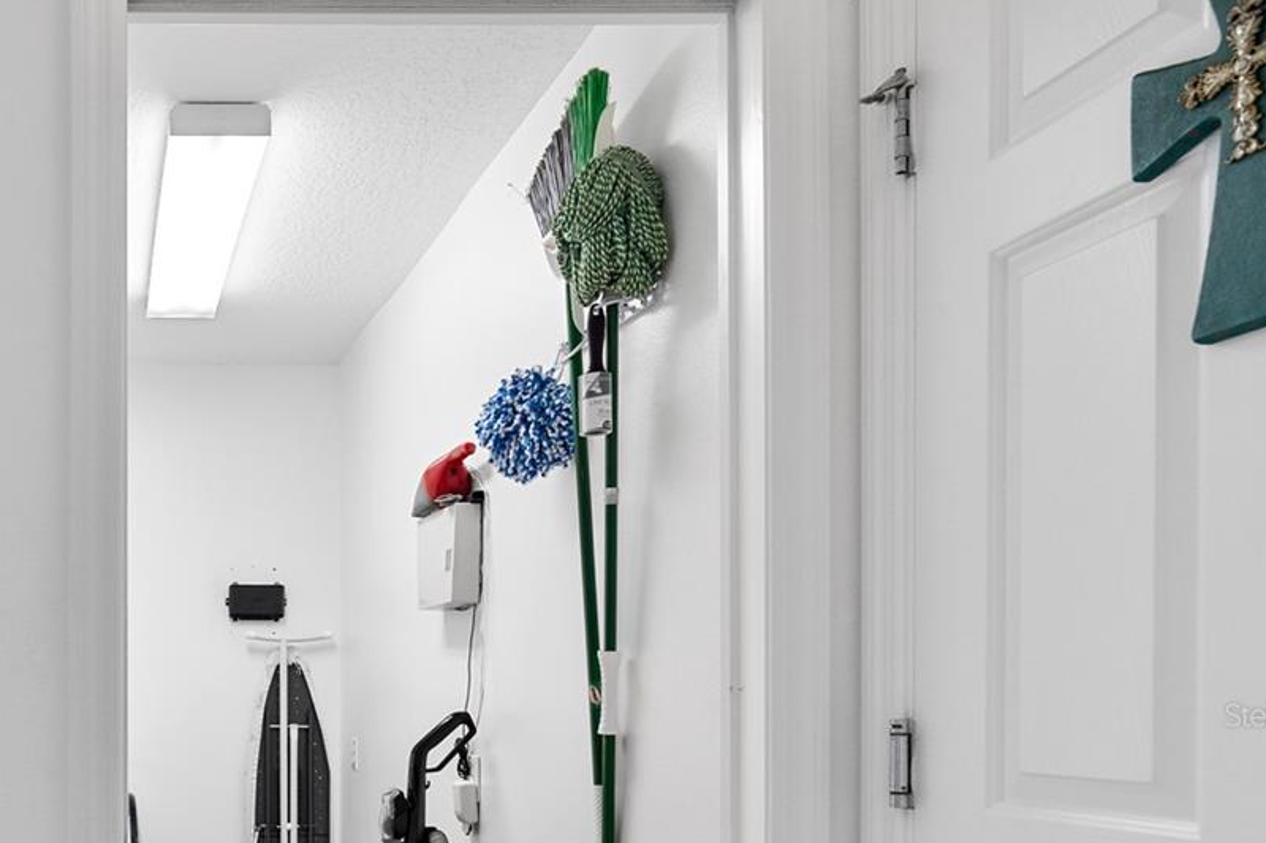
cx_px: 100
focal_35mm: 32
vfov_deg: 38.9
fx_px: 1125
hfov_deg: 51.1
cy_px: 715
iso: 400
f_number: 8
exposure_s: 1/4
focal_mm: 16
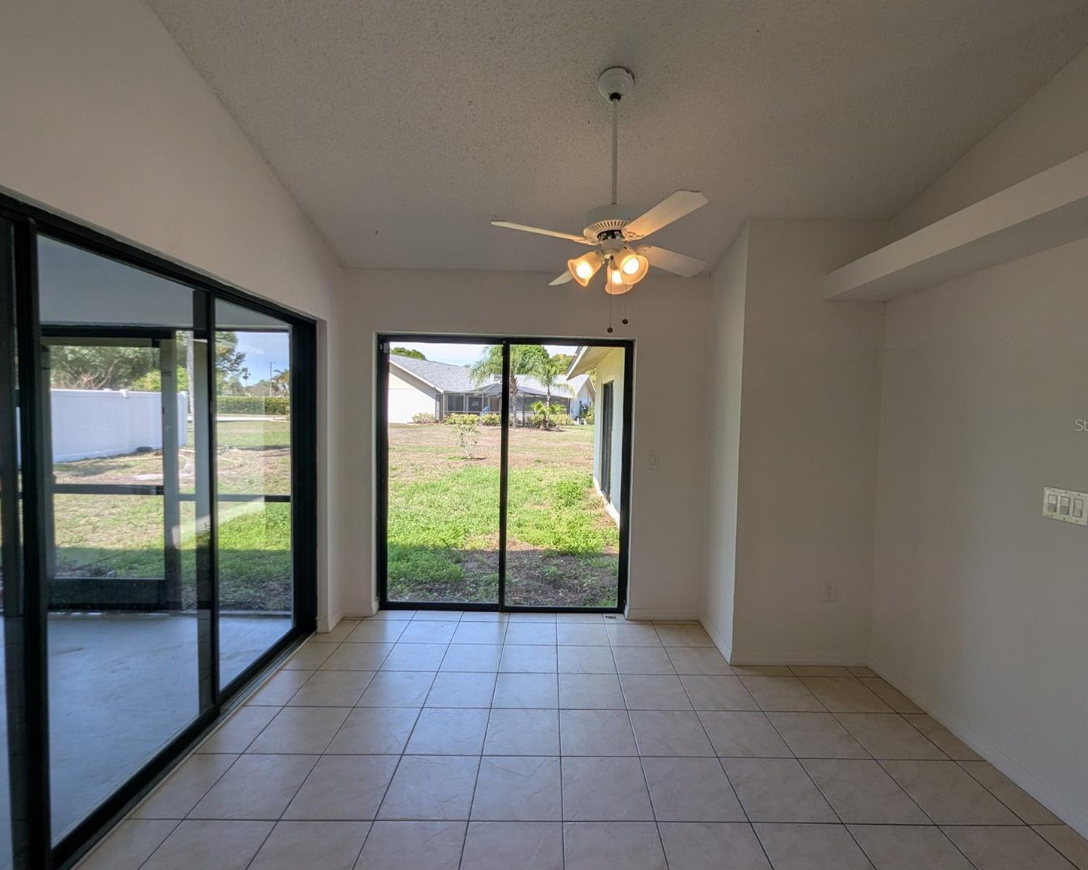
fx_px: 451
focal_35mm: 14
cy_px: 425
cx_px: 547
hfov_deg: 100.7
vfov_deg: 87.9
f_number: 2.2
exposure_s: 1/599
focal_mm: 1.95
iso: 43
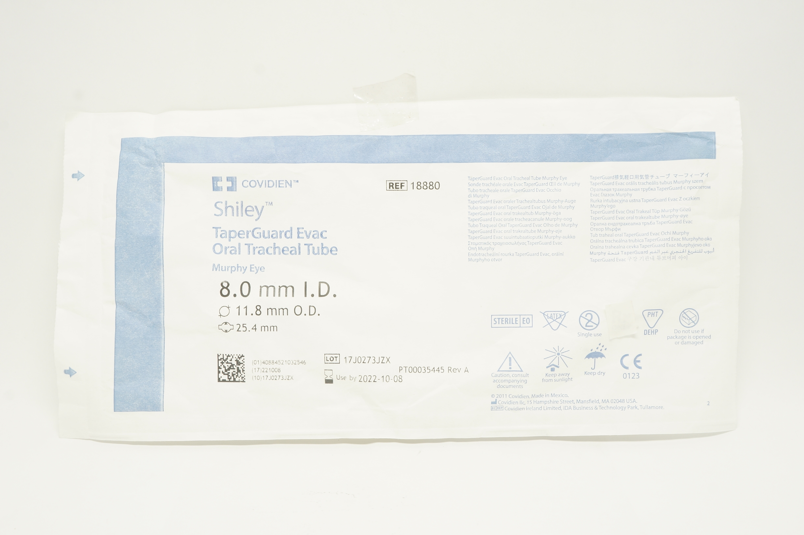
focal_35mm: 40
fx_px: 904
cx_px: 402
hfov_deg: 48.0
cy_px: 268
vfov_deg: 32.9
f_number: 11
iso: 400
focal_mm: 27
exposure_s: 1/15
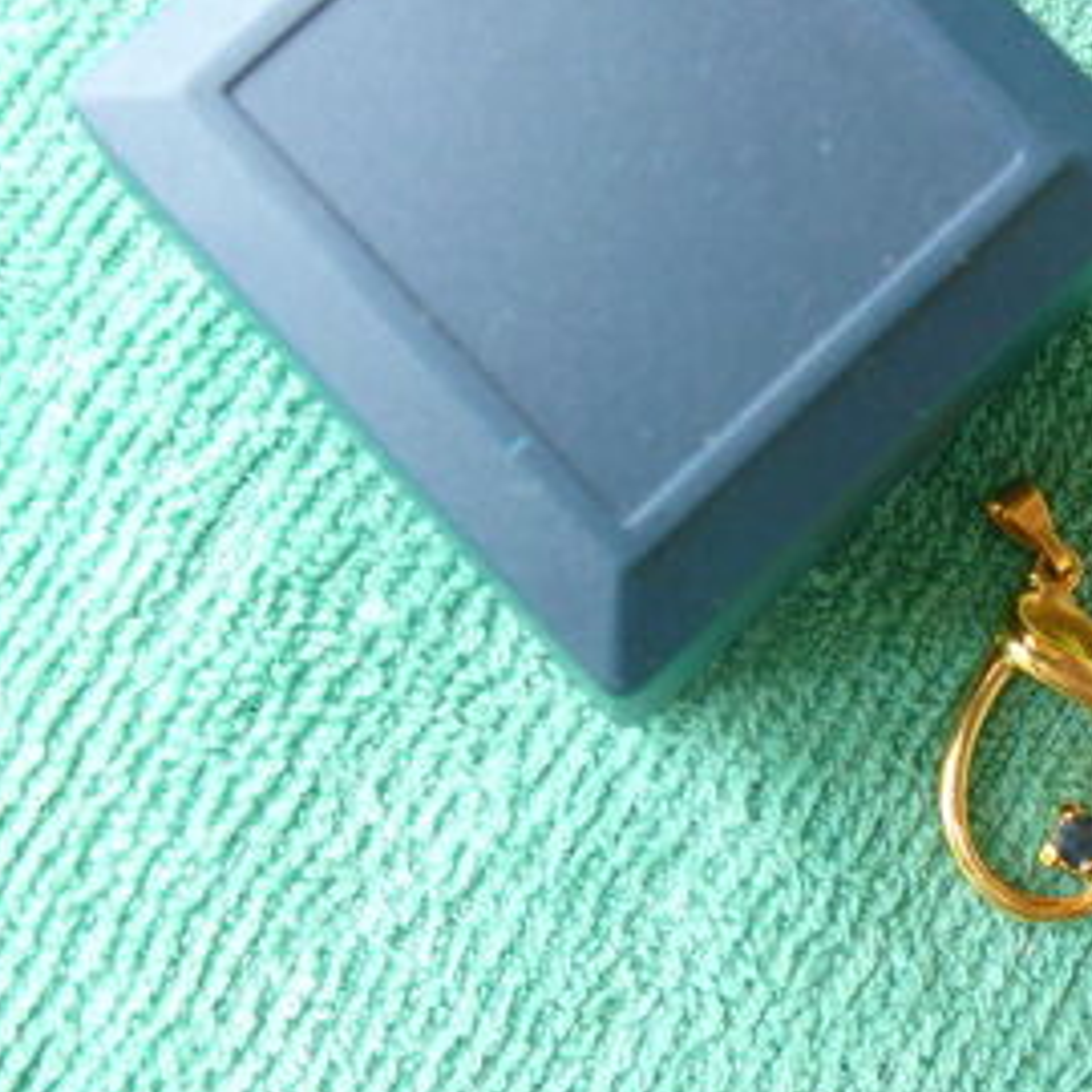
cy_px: 421
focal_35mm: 55
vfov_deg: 31.0
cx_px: 777
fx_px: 1963
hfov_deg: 30.7
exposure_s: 1/20
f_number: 2.8
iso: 100
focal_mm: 5.2
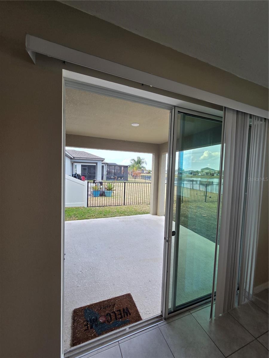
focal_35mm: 13
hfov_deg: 89.9
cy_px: 179
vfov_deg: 106.2
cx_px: 134
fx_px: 135
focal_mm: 2.2
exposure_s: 1/203
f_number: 2.2
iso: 50
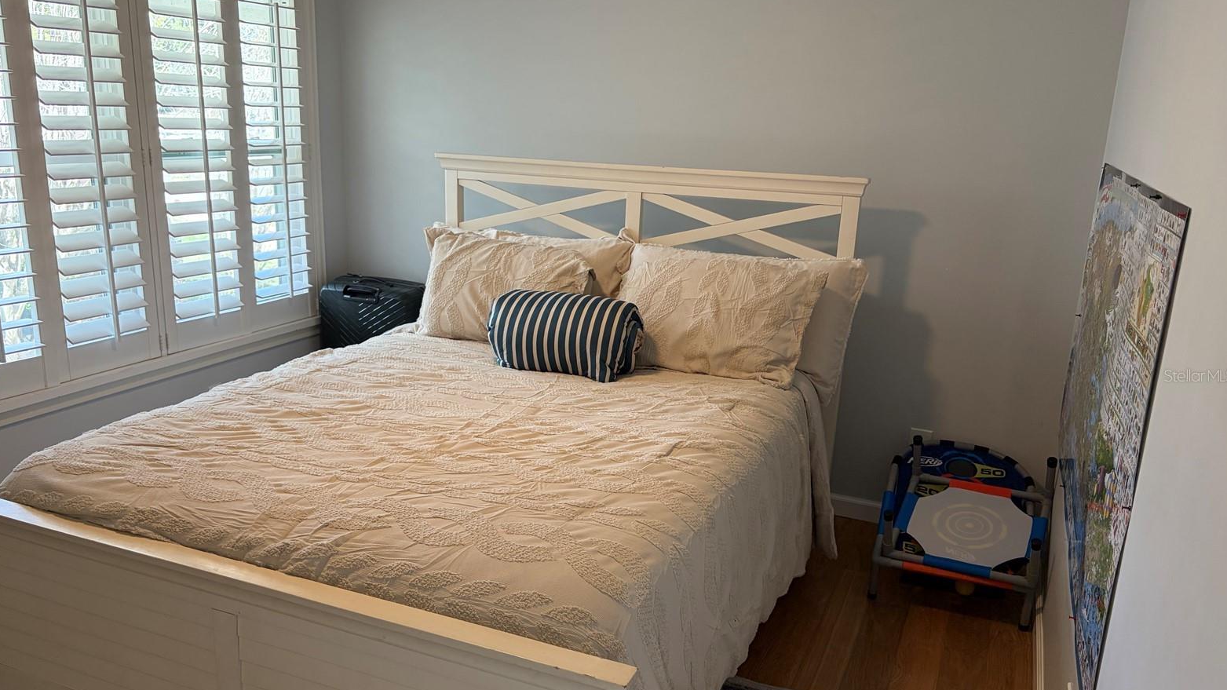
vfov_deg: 40.1
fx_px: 943
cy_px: 375
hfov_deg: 66.1
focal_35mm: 29
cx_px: 610
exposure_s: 1/120
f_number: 1.6
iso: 125
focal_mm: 5.96
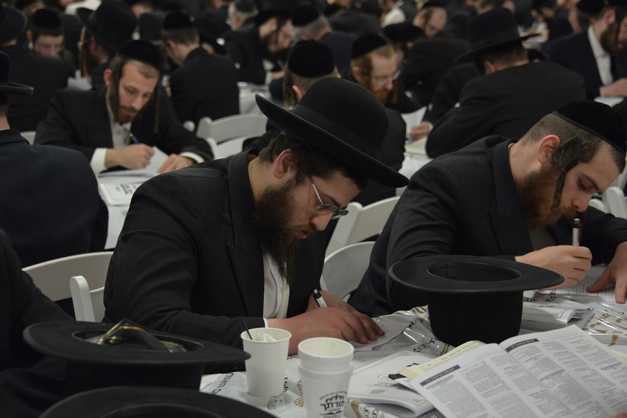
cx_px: 314
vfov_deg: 18.9
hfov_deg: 28.1
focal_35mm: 72
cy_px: 209
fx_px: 1254
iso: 2000
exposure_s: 1/100
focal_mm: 72
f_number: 5.6
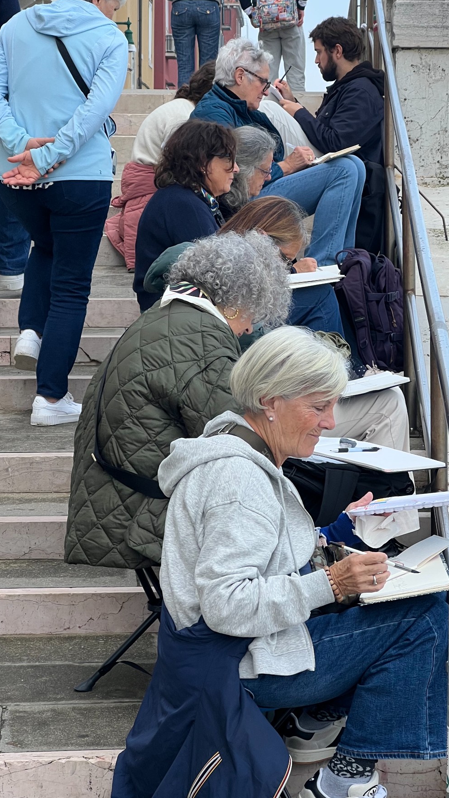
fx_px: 2074
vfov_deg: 21.8
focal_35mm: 98
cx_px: 282
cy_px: 420
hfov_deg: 12.3
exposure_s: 1/194
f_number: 2.8
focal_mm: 9
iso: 32
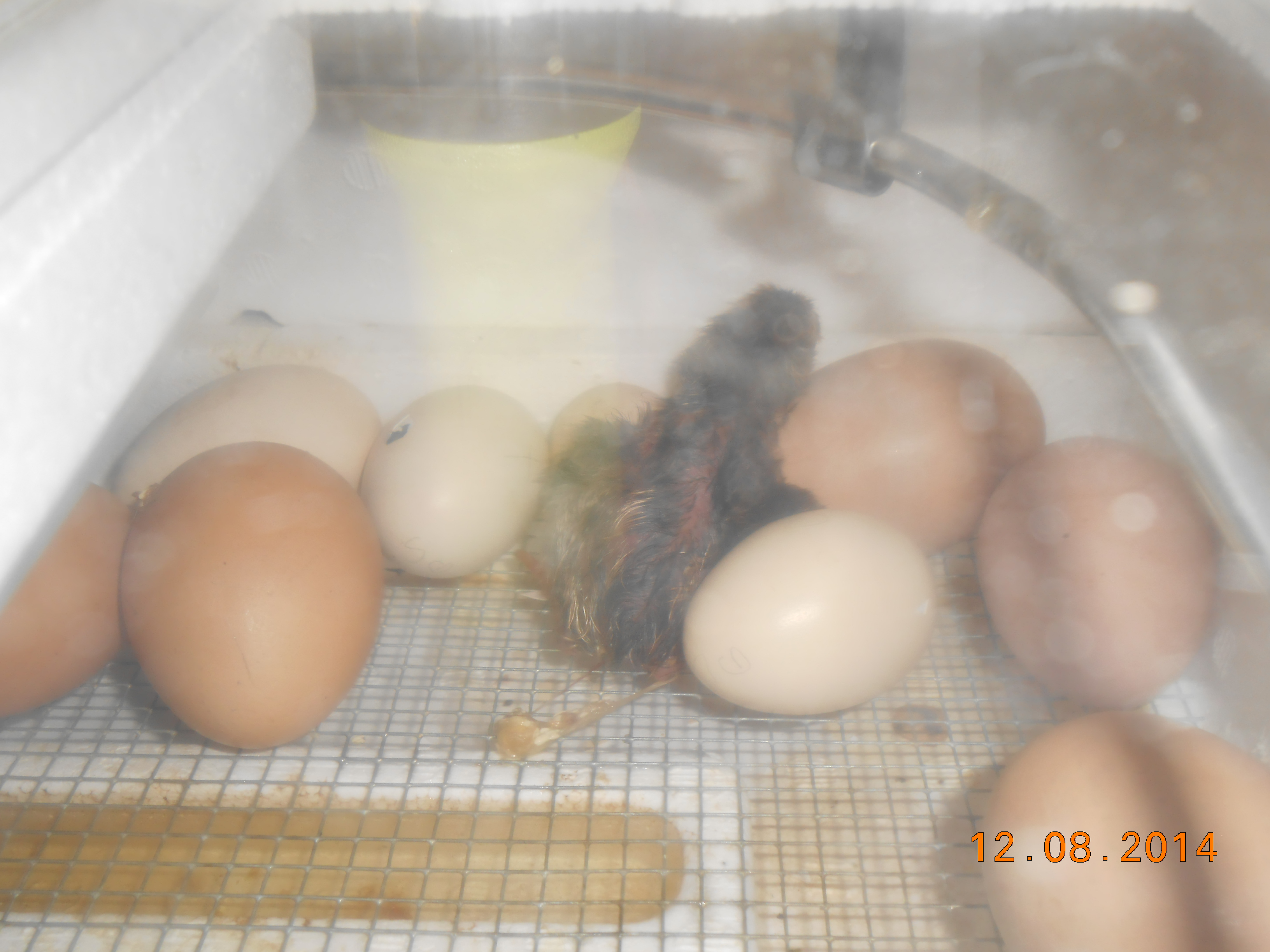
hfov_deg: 49.0
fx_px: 1394
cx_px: 635
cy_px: 476
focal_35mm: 38
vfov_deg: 37.7
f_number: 4.2
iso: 80
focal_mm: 6.8
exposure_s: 1/30
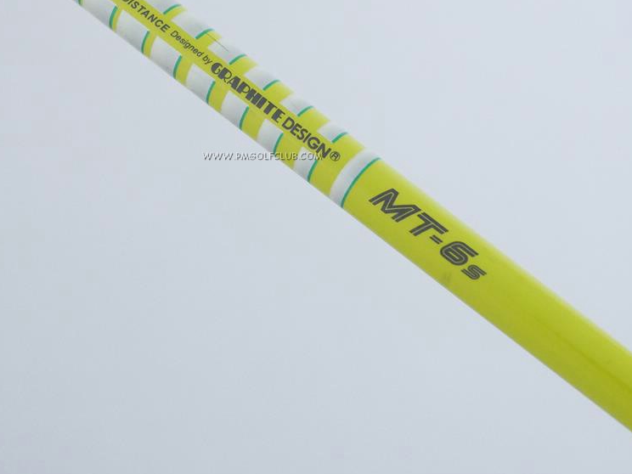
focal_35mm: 86
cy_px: 79
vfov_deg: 17.0
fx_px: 1570
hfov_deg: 22.7
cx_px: 262
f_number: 4
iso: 1600
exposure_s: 1/160
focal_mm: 25
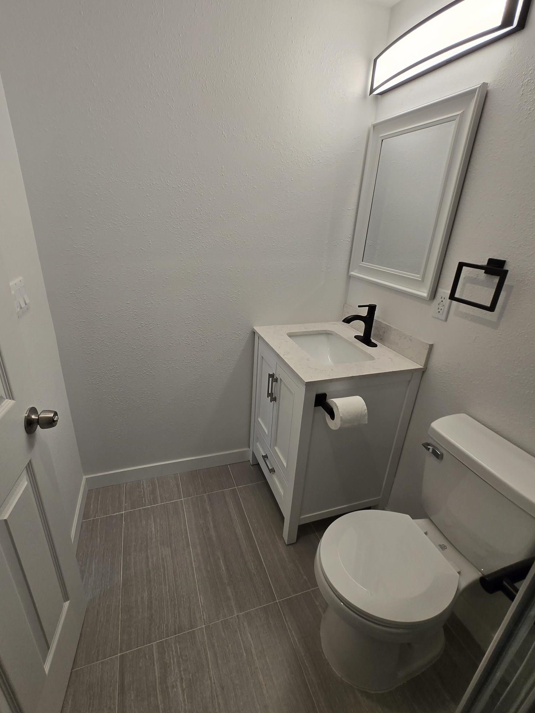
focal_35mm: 15
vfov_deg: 98.2
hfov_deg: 81.6
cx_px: 244
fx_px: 309
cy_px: 348
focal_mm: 1.7
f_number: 2.2
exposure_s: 1/60
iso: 32
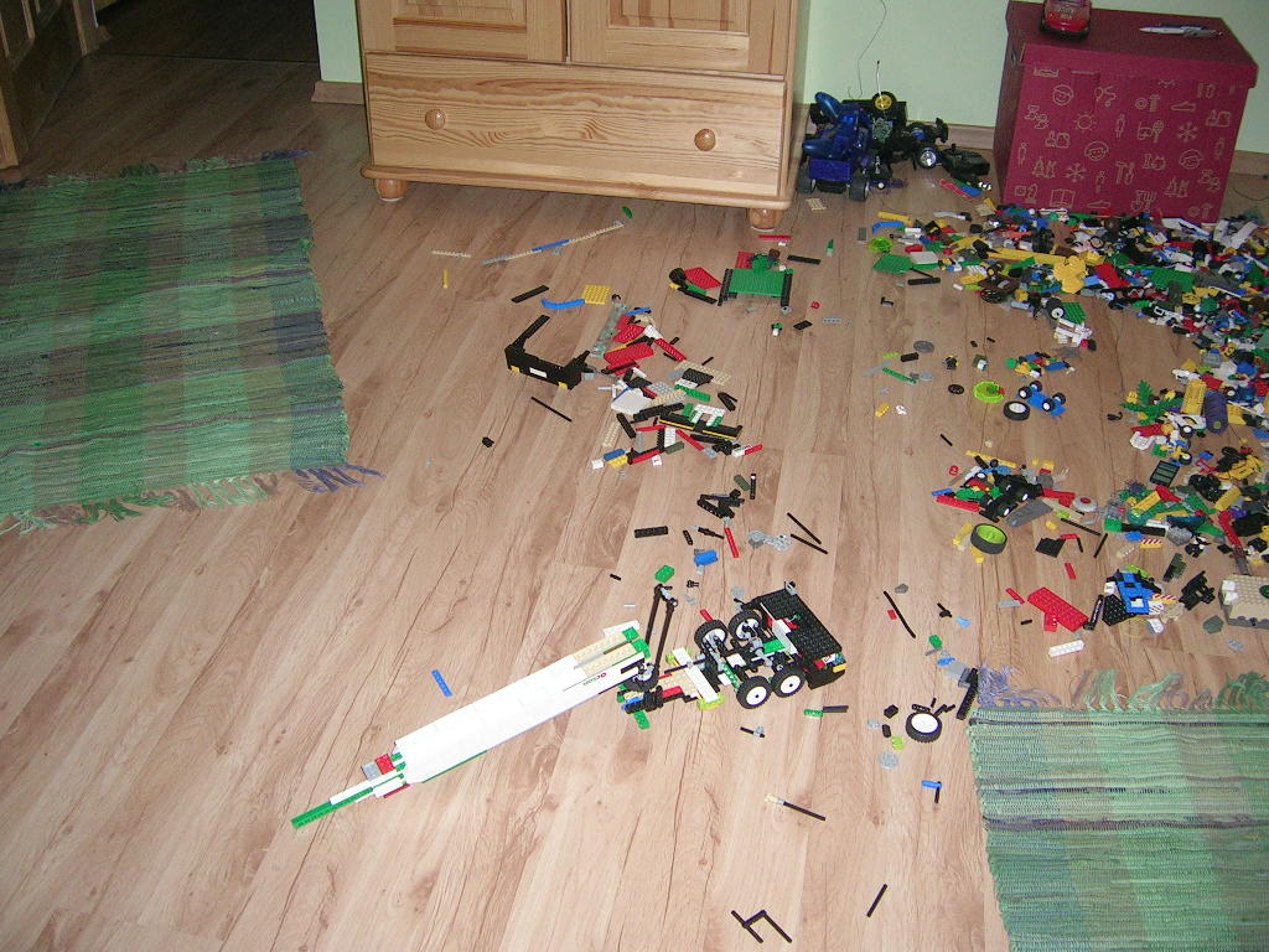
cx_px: 634
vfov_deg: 40.7
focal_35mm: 35
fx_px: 1283
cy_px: 476
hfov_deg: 52.6
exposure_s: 1/60.1
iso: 114
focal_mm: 5.4
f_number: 2.8
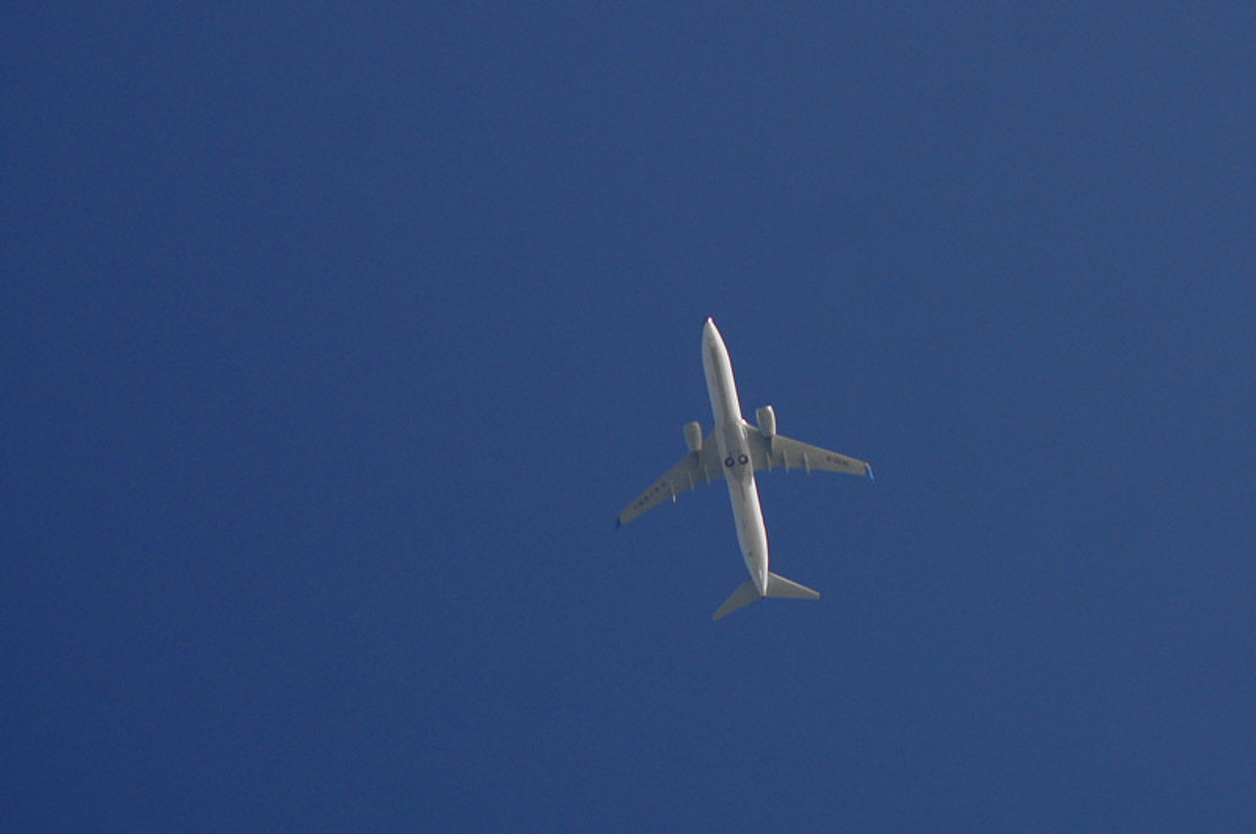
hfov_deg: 6.9
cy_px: 417
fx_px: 10452
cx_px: 628
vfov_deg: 4.6
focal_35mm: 300
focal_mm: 200
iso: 100
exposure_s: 1/320
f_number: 8
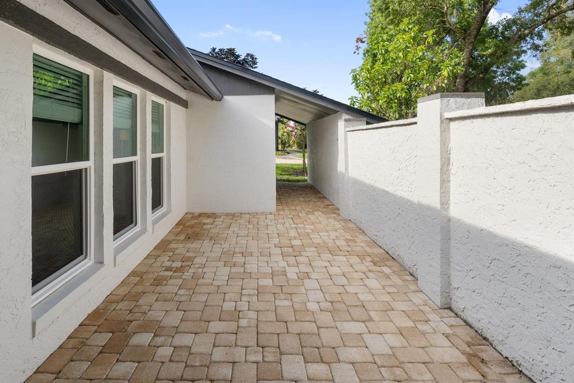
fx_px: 303
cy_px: 161
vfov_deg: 64.2
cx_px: 251
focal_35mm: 19
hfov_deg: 86.5
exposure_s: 1/160
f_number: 7.1
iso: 320
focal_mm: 10
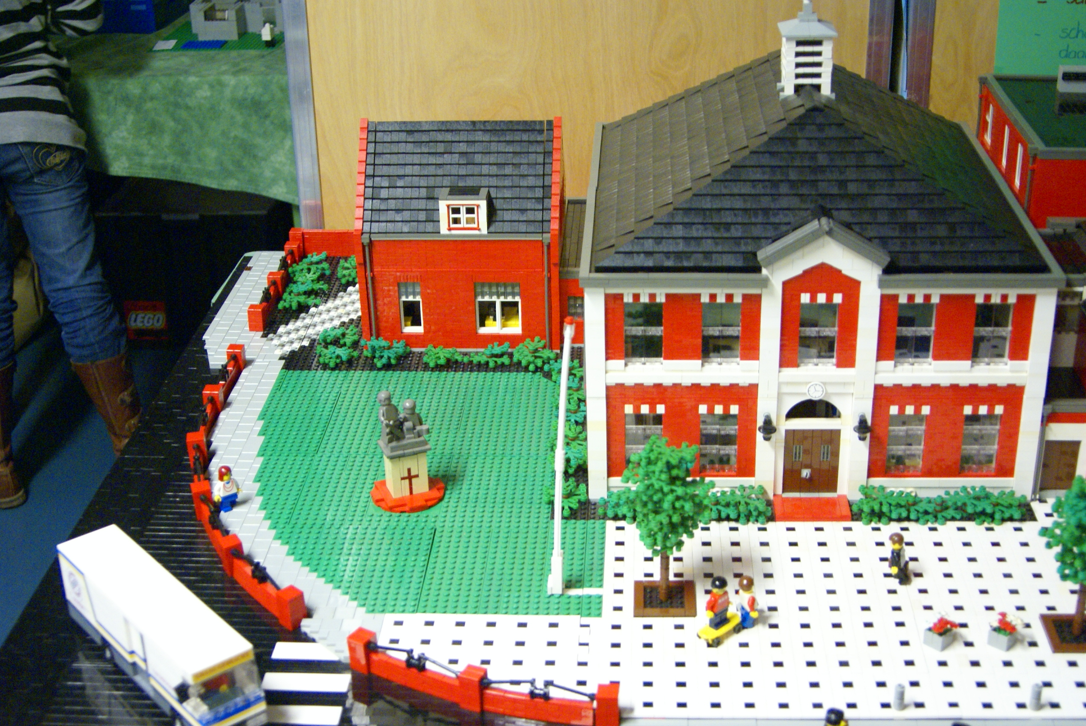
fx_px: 1449
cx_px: 557
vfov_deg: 28.1
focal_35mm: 48
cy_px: 360
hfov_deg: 41.1
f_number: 4
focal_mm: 28
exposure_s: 1/20
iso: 800
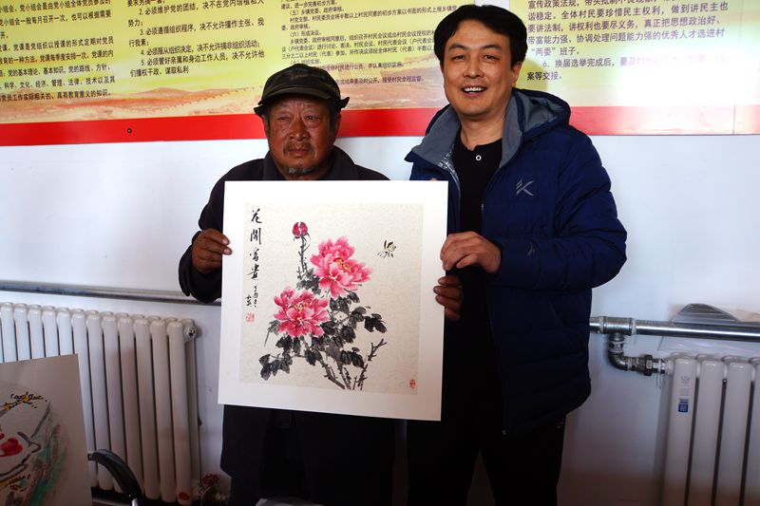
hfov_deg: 61.9
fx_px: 633
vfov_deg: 43.6
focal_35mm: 30
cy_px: 253
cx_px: 380
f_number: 4
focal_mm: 20
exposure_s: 1/60
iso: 160
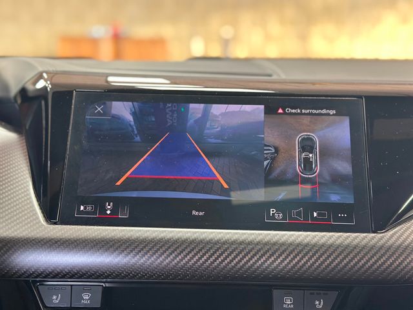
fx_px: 573
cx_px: 206
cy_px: 155
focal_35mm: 48
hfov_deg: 39.7
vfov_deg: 30.3
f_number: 1.78
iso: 400
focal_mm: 6.86
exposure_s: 1/60
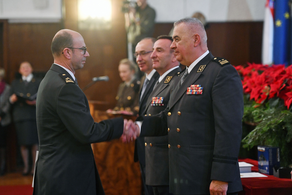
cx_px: 146
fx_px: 892
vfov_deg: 12.5
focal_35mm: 110
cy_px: 98
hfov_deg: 18.6
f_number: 2.8
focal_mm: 110
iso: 2000
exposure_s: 1/125
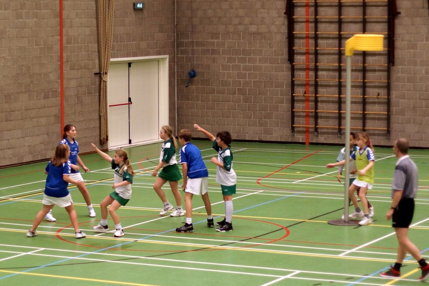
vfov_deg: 18.2
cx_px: 214
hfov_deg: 27.0
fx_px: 893
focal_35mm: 75
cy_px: 143
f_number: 1.6
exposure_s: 1/250
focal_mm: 50
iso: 800
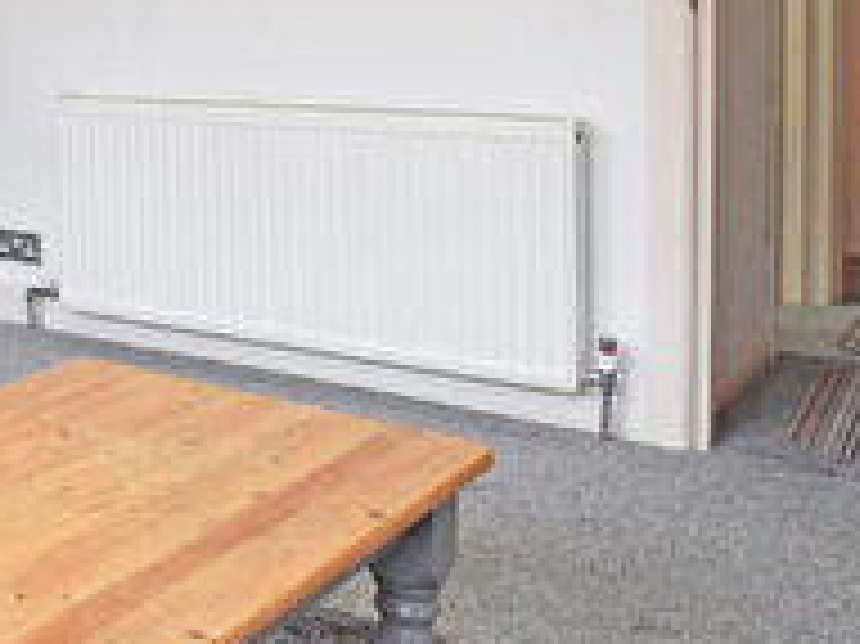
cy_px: 25
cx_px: -558
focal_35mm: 53
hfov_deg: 24.2
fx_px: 1316
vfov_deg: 26.3
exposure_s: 1/4
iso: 640
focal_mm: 10
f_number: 13
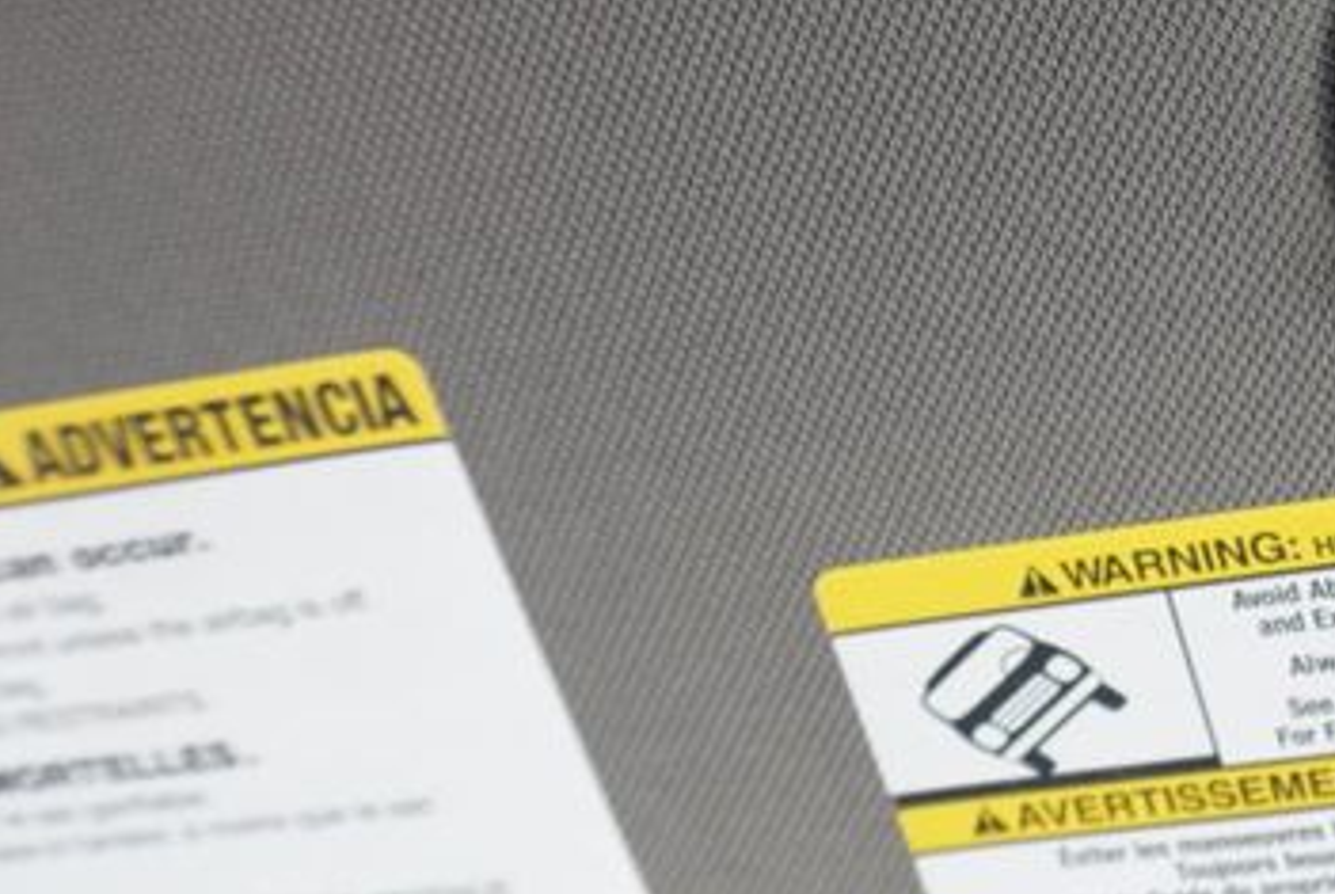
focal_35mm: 70
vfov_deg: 19.2
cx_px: 1274
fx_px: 2599
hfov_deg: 27.5
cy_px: 133
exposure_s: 1/60
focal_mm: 16
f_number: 4
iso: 250
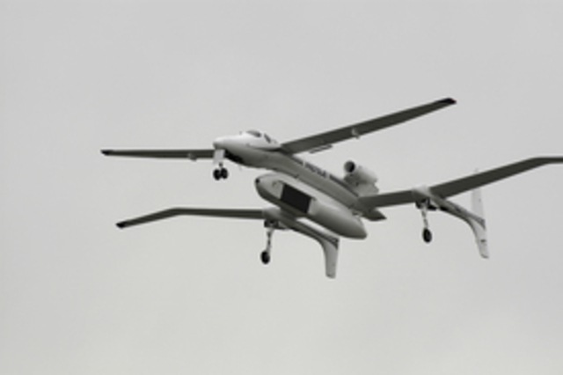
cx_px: 282
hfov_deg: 6.9
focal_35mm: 300
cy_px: 188
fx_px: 4689
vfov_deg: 4.6
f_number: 6.3
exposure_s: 1/640
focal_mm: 200
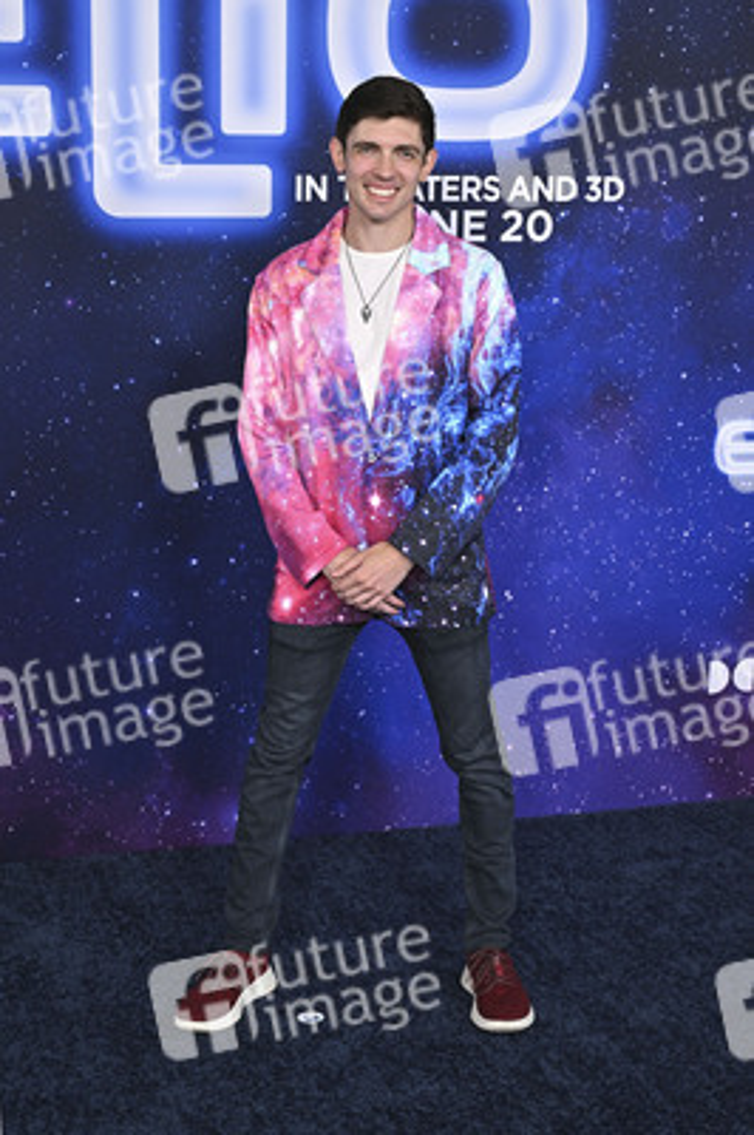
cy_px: 568
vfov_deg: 36.3
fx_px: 1731
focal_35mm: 55
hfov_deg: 24.6
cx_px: 377
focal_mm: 55
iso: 1600
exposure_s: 1/320
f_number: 5.6
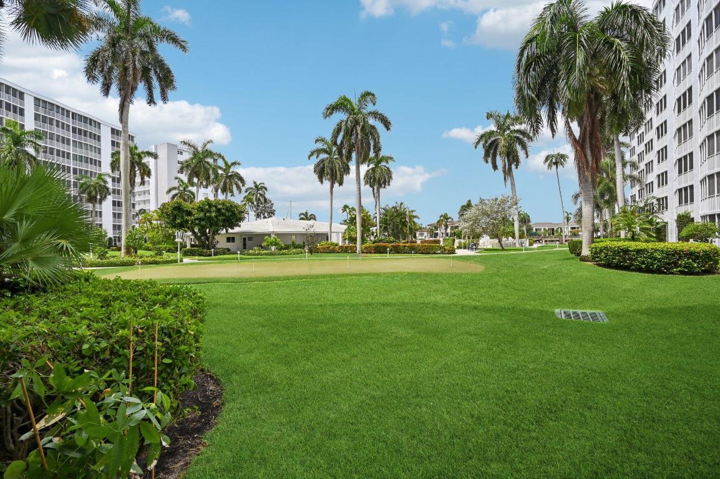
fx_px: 330
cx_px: 360
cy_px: 240
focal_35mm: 16
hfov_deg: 95.0
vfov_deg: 72.0
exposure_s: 1/2000
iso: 800
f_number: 8
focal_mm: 16.5
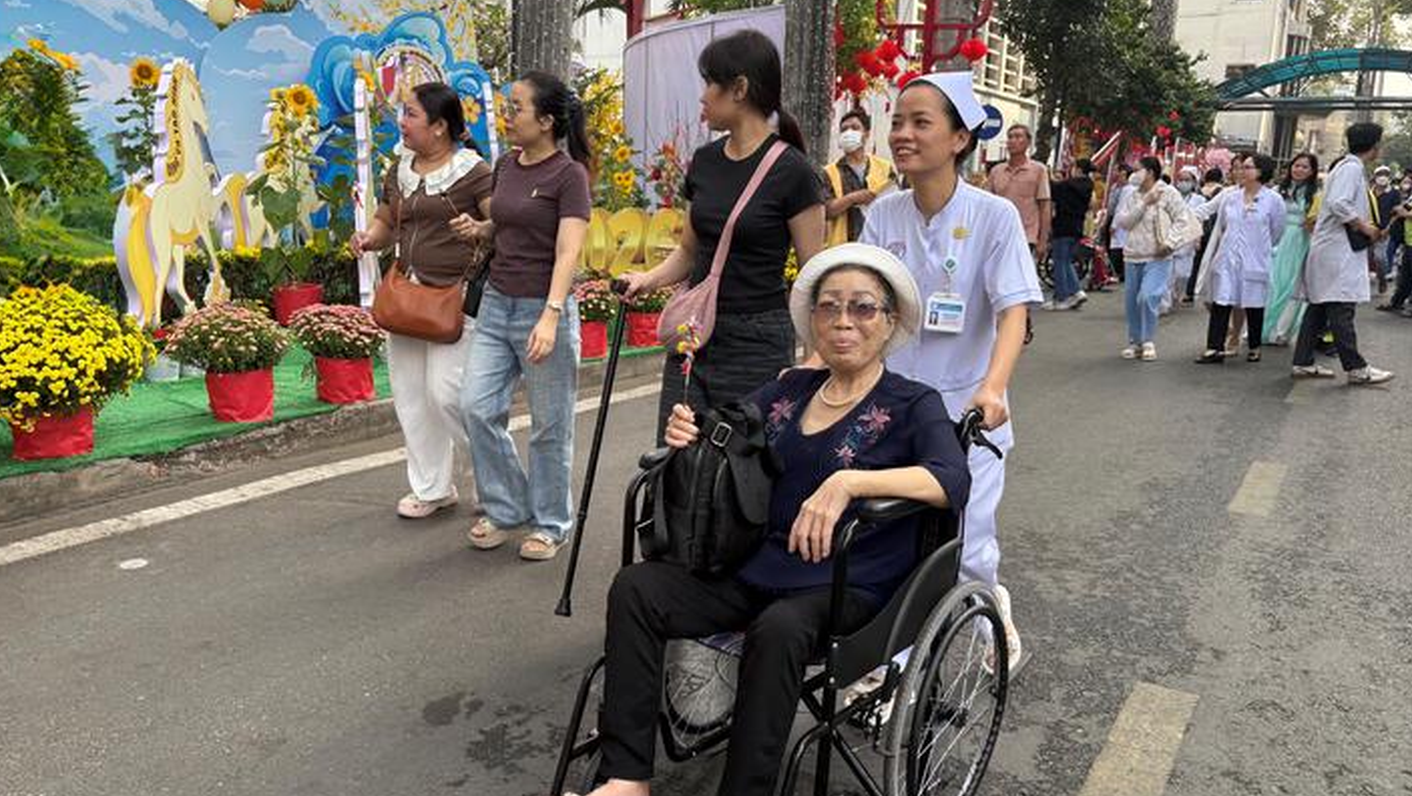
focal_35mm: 29
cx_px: 699
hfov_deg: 66.0
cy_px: 418
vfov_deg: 40.2
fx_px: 1086
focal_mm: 5.96
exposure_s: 1/369
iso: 50
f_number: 1.6
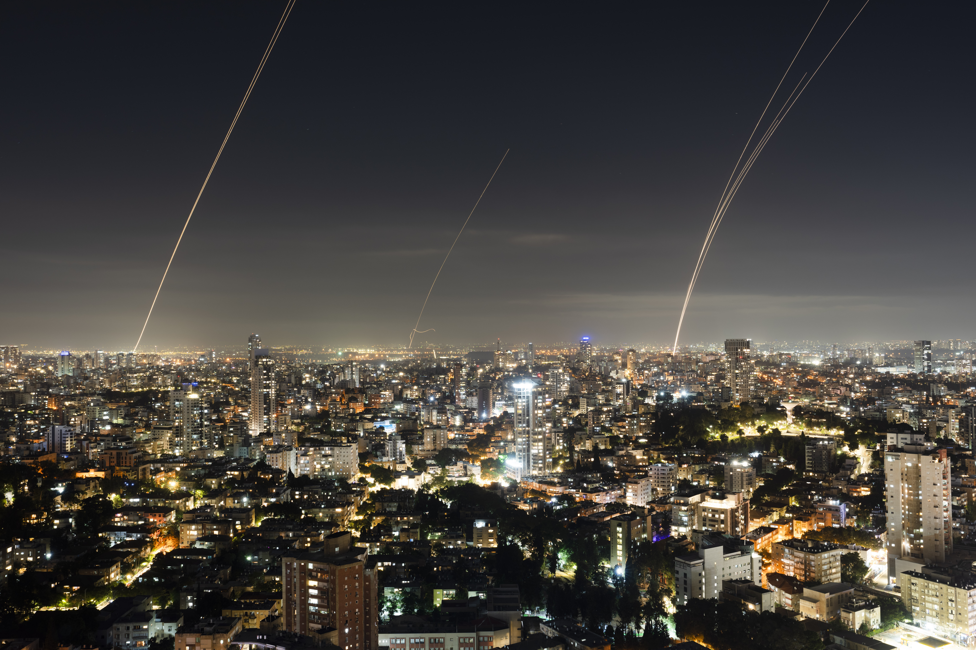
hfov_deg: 60.3
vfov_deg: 42.3
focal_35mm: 31
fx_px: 840
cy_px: 325
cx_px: 488
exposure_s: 30
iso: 100
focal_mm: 31
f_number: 8
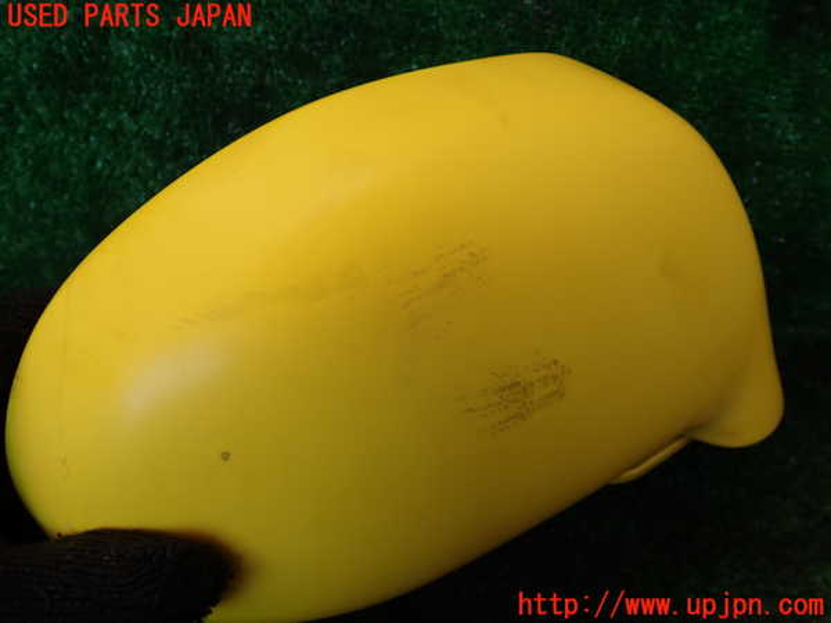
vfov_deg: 46.8
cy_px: 312
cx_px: 416
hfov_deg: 60.0
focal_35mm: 30
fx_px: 720
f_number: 3.2
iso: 100
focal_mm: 5.4
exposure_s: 1/60
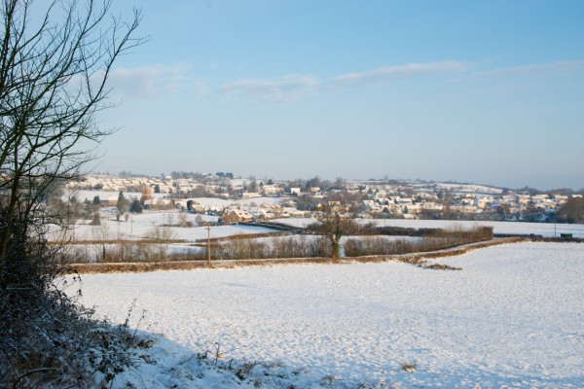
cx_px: 292
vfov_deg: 28.9
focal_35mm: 46
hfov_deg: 42.3
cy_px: 194
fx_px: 754
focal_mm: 31
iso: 100
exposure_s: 1/60
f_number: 11
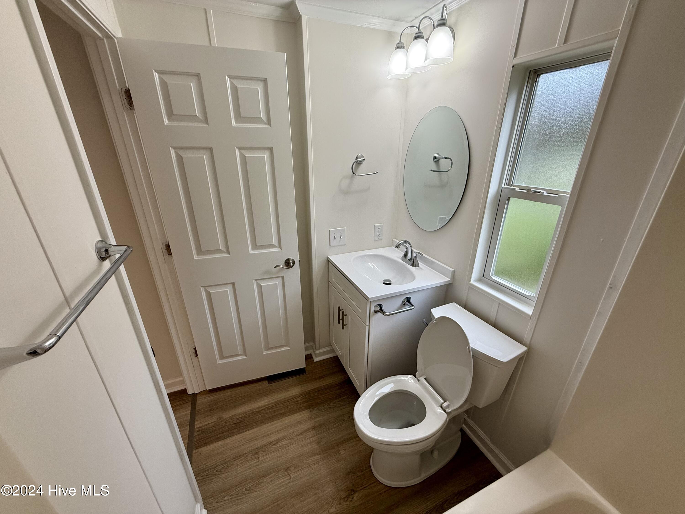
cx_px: 342
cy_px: 257
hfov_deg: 102.1
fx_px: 277
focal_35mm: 14
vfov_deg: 85.7
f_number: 2.2
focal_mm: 2.22
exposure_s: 1/120
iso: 100
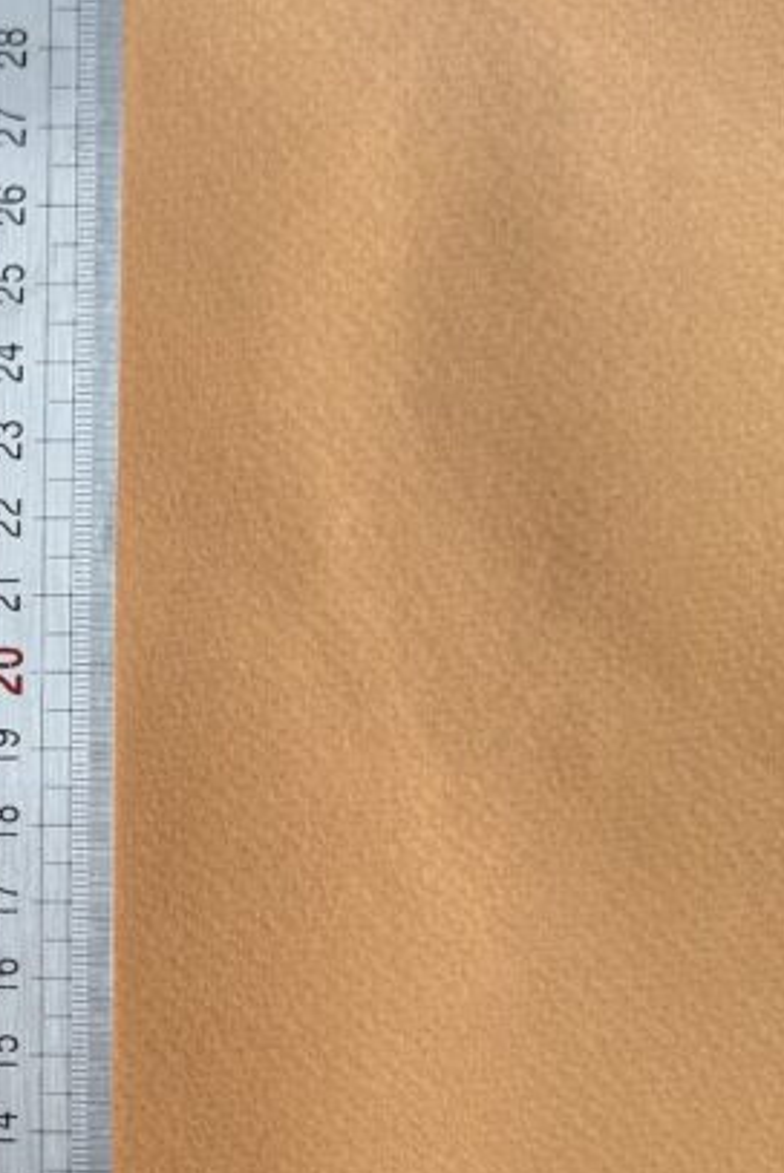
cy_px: 875
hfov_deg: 18.6
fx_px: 2185
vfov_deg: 29.6
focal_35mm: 67
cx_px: -291
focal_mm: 6.76
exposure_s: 1/121
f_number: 1.78
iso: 80
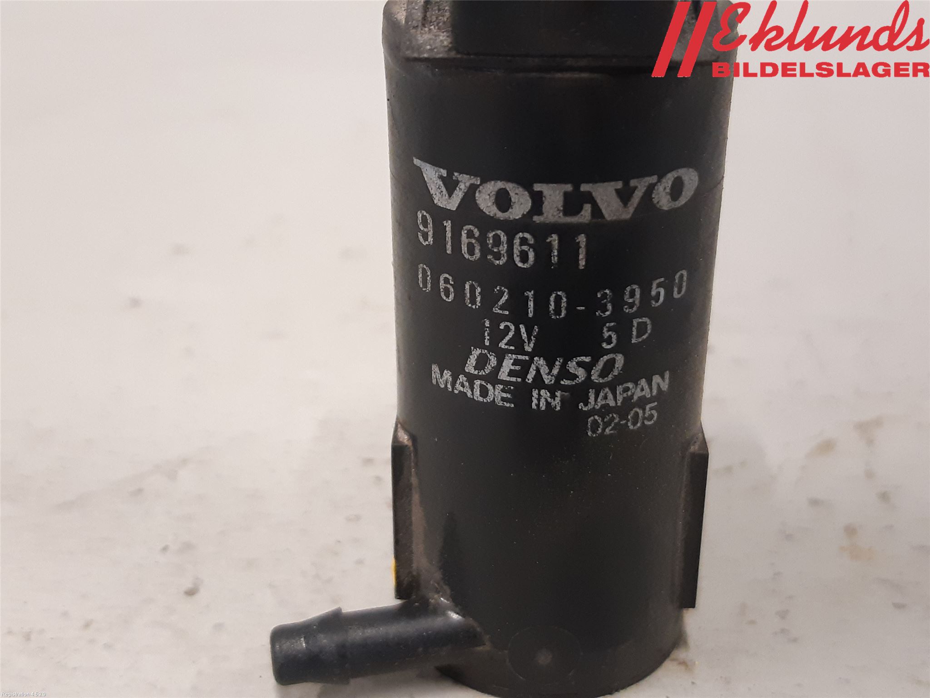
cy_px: 349
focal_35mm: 26
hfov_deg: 67.3
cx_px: 465
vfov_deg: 53.1
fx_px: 699
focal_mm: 3.93
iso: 250
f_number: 1.7
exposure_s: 1/50
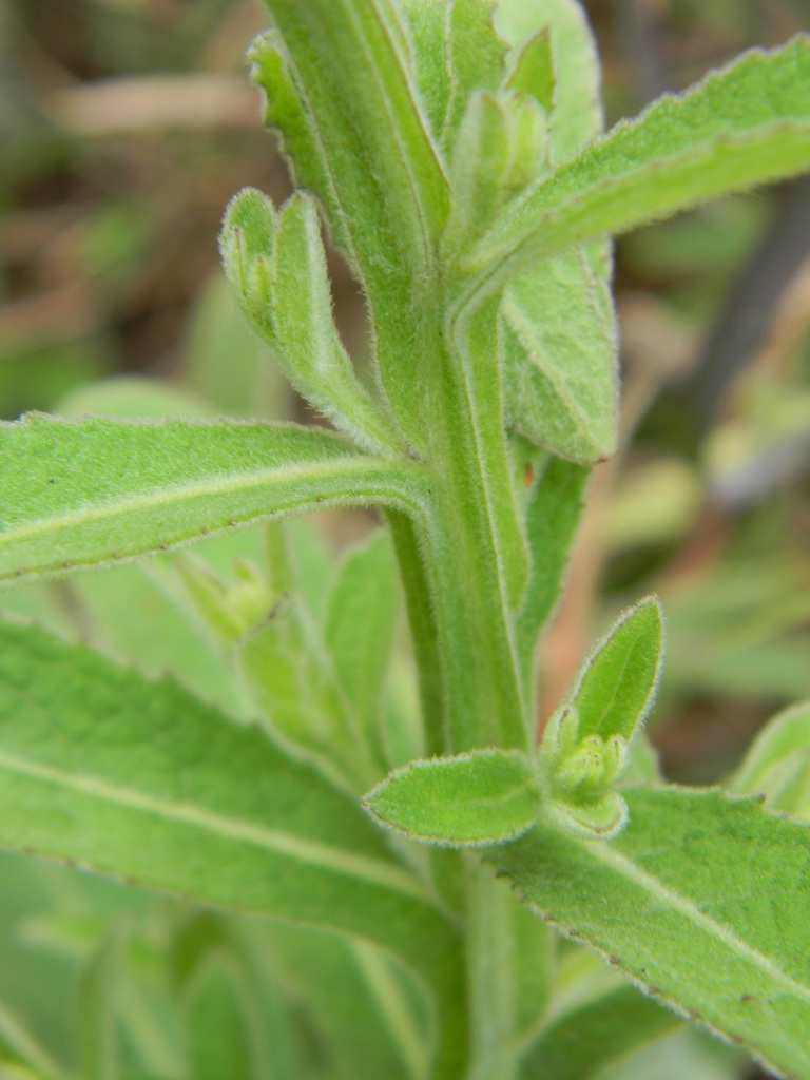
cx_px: 405
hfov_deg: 17.8
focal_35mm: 83
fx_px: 2590
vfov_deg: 23.6
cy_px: 540
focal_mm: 15.1
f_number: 4.5
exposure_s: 1/62.4
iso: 80
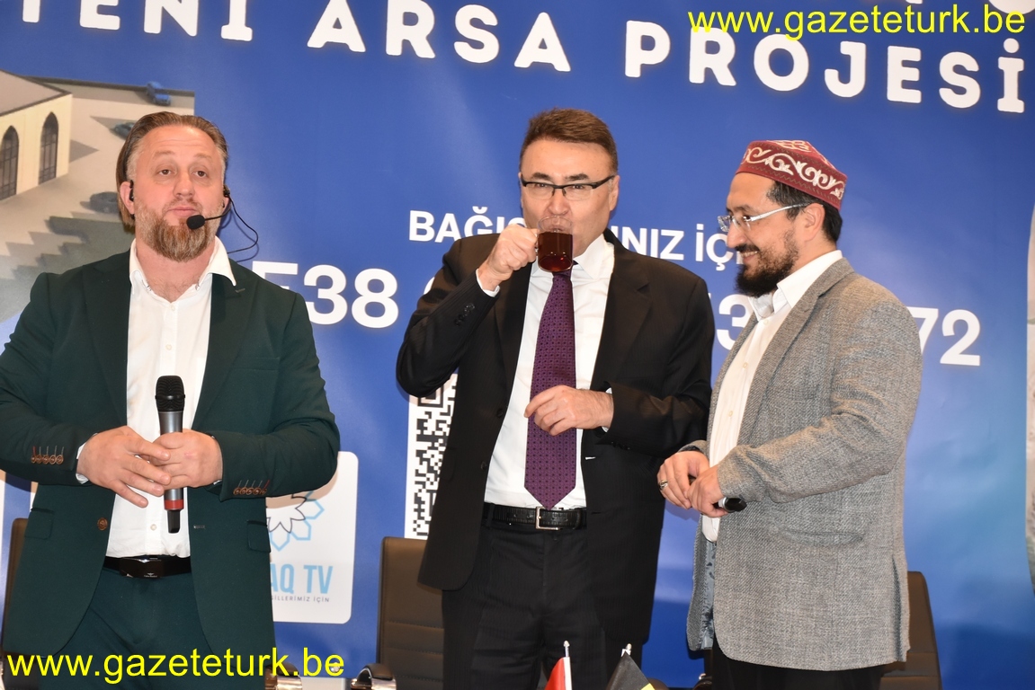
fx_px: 2243
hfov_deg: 26.0
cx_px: 518
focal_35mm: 78
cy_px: 345
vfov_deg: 17.5
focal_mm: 52
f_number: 4.8
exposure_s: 1/100
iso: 800
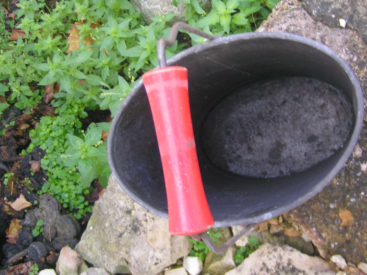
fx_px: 498
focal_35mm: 47
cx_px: 217
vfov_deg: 30.8
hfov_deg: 40.3
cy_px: 113
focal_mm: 5.8
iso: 50
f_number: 2.8
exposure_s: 1/50
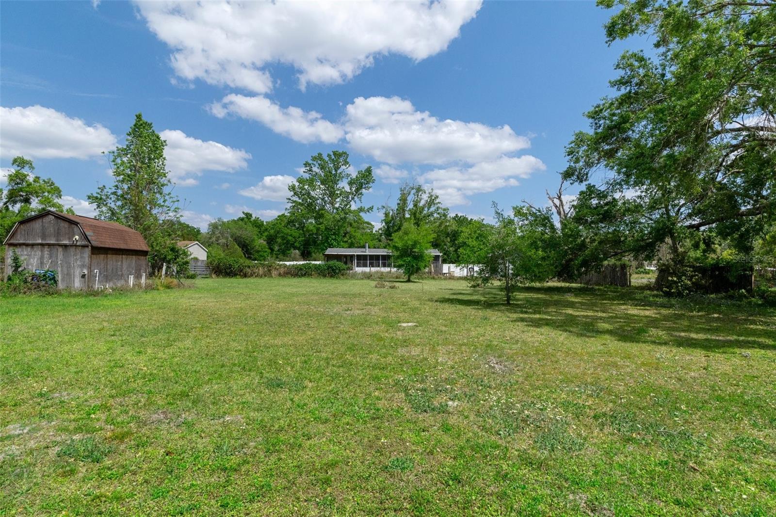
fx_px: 420
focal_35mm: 20
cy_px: 258
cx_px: 388
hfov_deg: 85.4
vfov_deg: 63.2
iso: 800
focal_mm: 13
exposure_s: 1/1000
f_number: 8
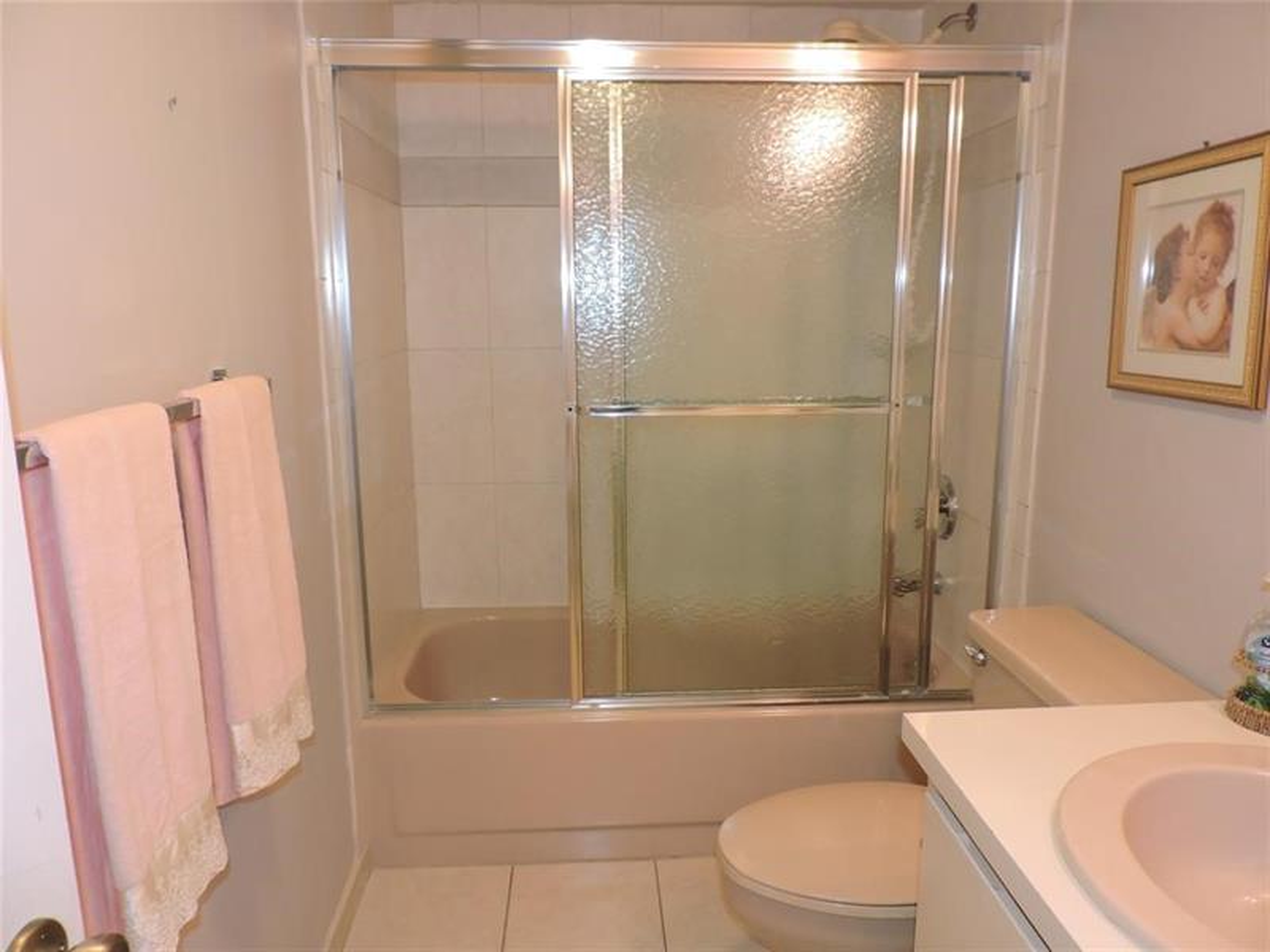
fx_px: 881
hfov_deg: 71.6
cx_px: 635
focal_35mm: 24
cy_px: 476
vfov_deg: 56.8
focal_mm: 4.3
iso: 360
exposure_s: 1/40
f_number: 3
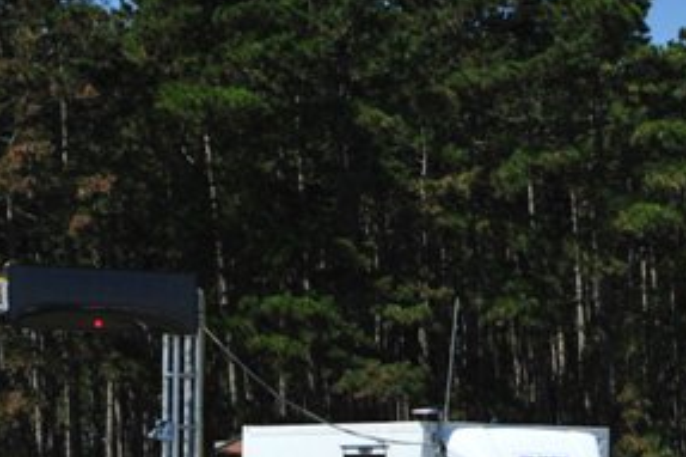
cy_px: 604
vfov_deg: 5.5
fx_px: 4761
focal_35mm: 250
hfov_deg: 8.2
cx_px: 643
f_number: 7.1
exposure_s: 1/1250
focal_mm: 70
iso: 200
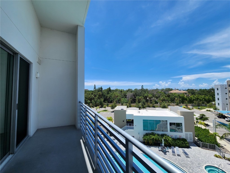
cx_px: 115
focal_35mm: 13
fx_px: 86
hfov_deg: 106.2
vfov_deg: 89.9
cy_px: 86
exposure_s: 1/2128
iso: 50
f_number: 2.2
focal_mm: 2.2
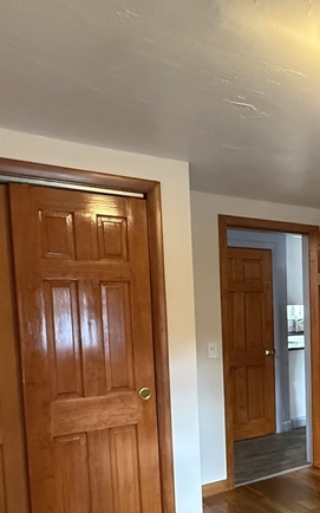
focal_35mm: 35
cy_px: 342
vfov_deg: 54.2
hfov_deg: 31.9
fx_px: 489
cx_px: 355
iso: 800
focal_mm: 2.22
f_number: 2.2
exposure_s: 1/60
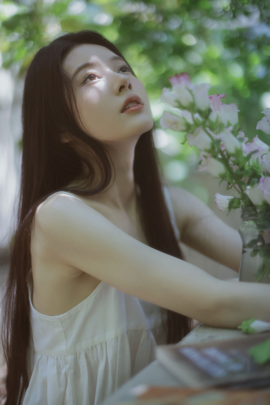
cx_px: 135
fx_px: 551
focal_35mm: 49
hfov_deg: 27.5
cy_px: 202
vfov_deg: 40.3
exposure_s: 1/2500
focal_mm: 50
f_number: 1.4
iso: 1250
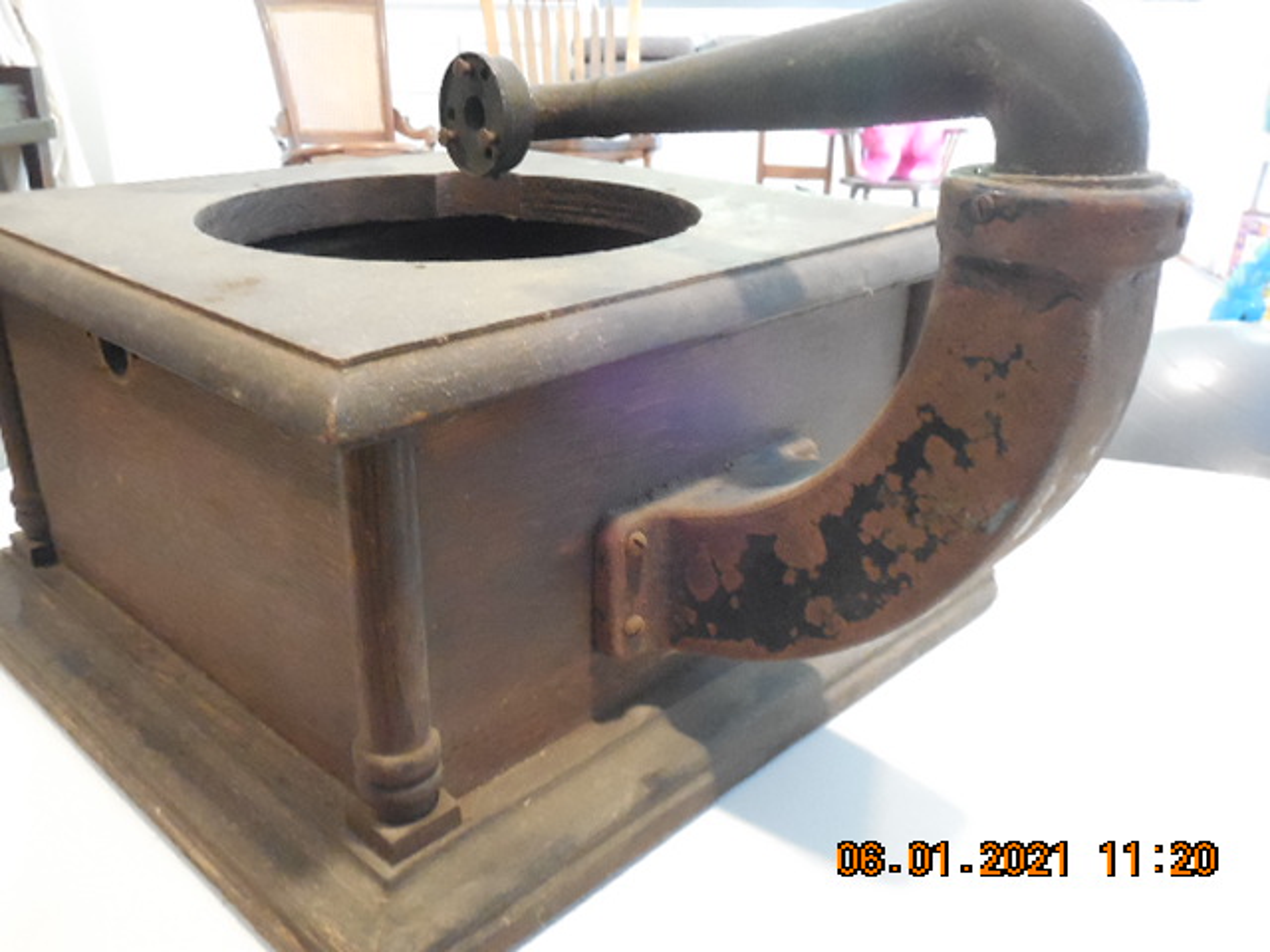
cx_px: 635
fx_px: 1064
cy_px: 476
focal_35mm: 29
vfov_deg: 48.2
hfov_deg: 61.7
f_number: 4
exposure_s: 1/13
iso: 1600
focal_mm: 5.2
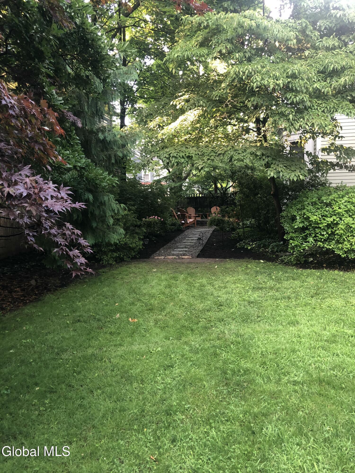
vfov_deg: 63.4
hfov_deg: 49.7
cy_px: 236
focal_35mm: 28
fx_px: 383
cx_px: 178
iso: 32
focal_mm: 3.99
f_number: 1.8
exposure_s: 1/30
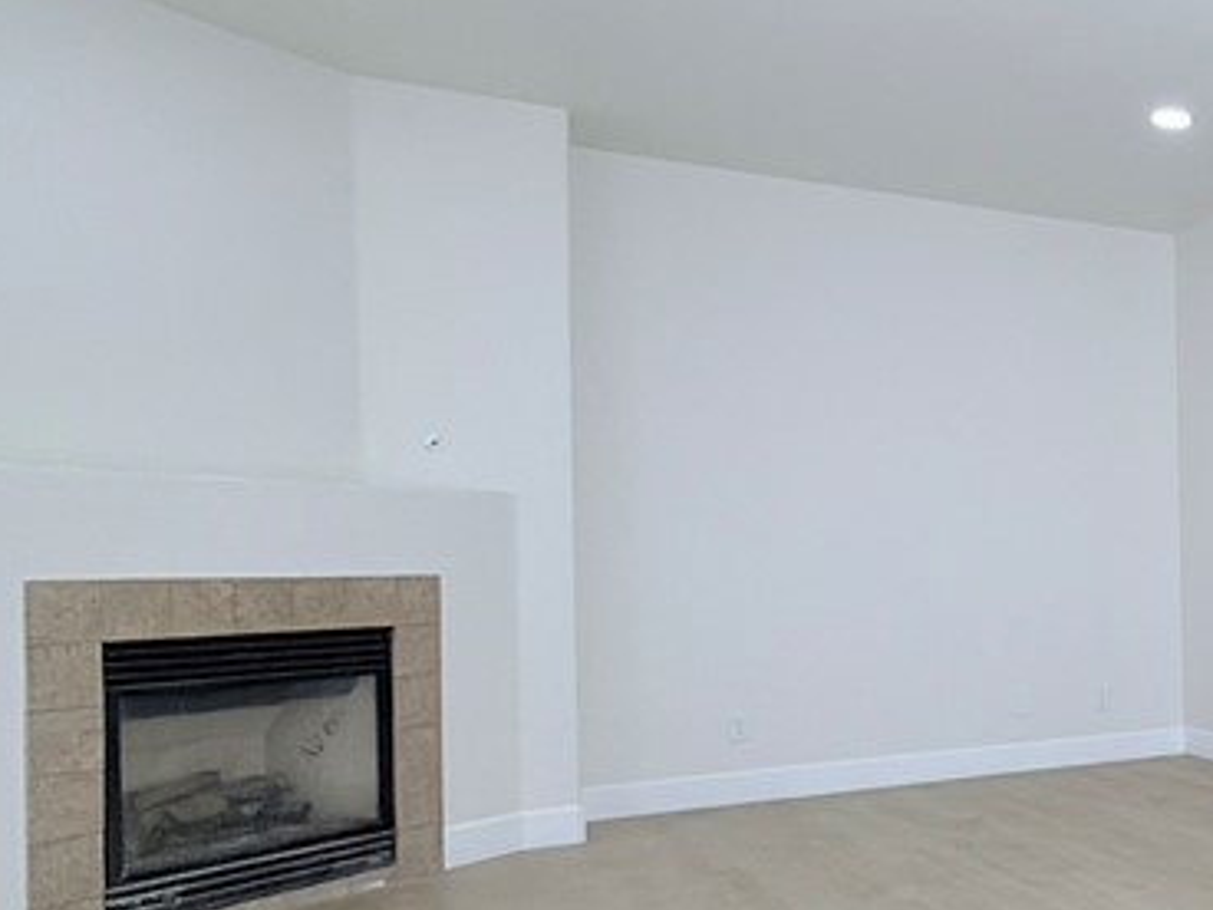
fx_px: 1367
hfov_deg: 35.6
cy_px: 551
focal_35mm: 39
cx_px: 1510
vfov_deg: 36.7
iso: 64
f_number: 2.2
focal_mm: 2.22
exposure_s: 1/120
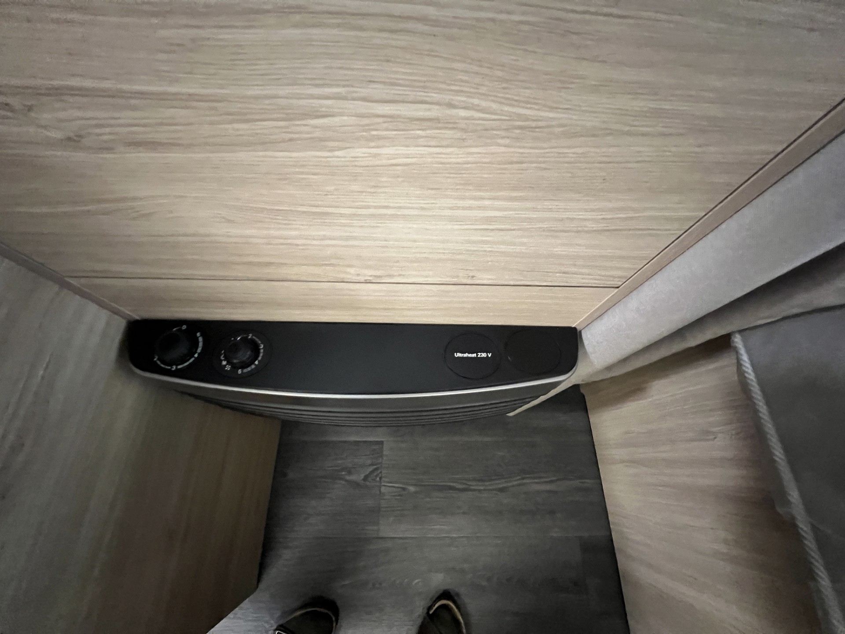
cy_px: 317
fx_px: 317
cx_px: 422
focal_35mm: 13
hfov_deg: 106.2
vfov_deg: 89.9
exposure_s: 1/41
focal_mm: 1.57
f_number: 1.8
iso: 1000
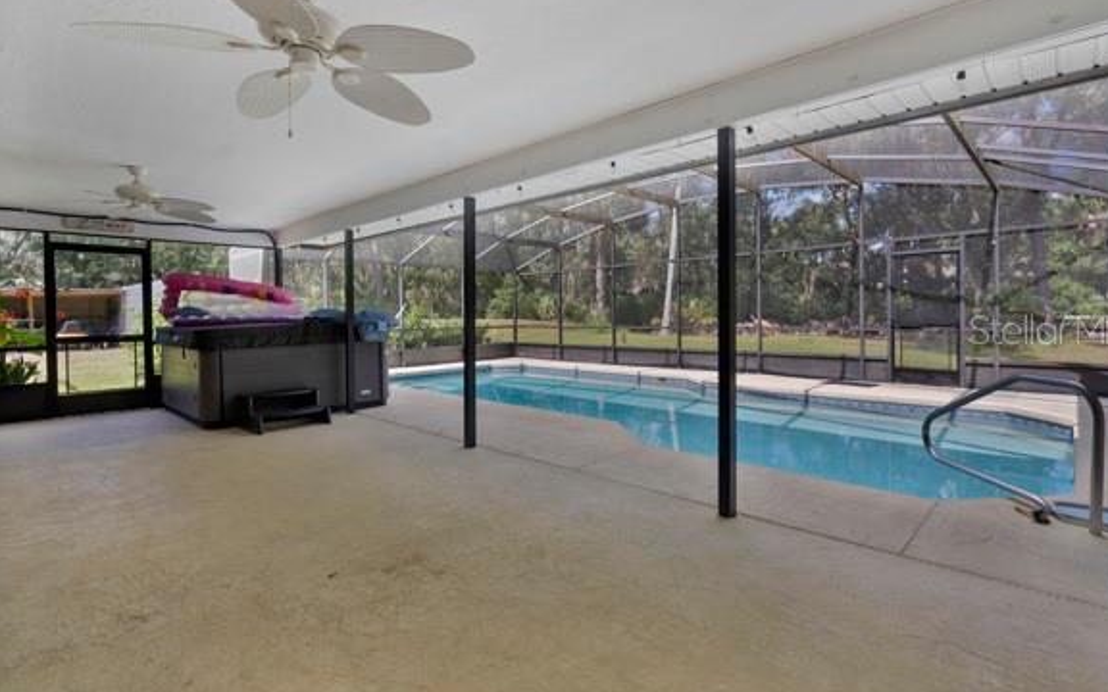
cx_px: 573
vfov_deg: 68.0
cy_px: 329
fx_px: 513
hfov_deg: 94.3
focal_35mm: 17
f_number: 8
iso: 400
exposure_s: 1/6
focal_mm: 16
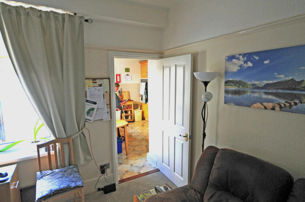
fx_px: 180
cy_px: 95
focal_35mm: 21
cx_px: 156
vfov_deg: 58.6
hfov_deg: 80.5
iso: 400
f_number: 4.2
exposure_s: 1/30
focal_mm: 11.5
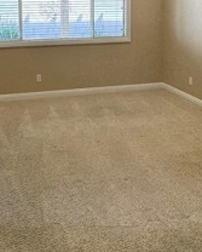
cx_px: 73
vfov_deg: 41.0
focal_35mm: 42
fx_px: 313
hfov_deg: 35.5
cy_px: 35
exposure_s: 1/120
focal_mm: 2.22
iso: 125
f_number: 2.2
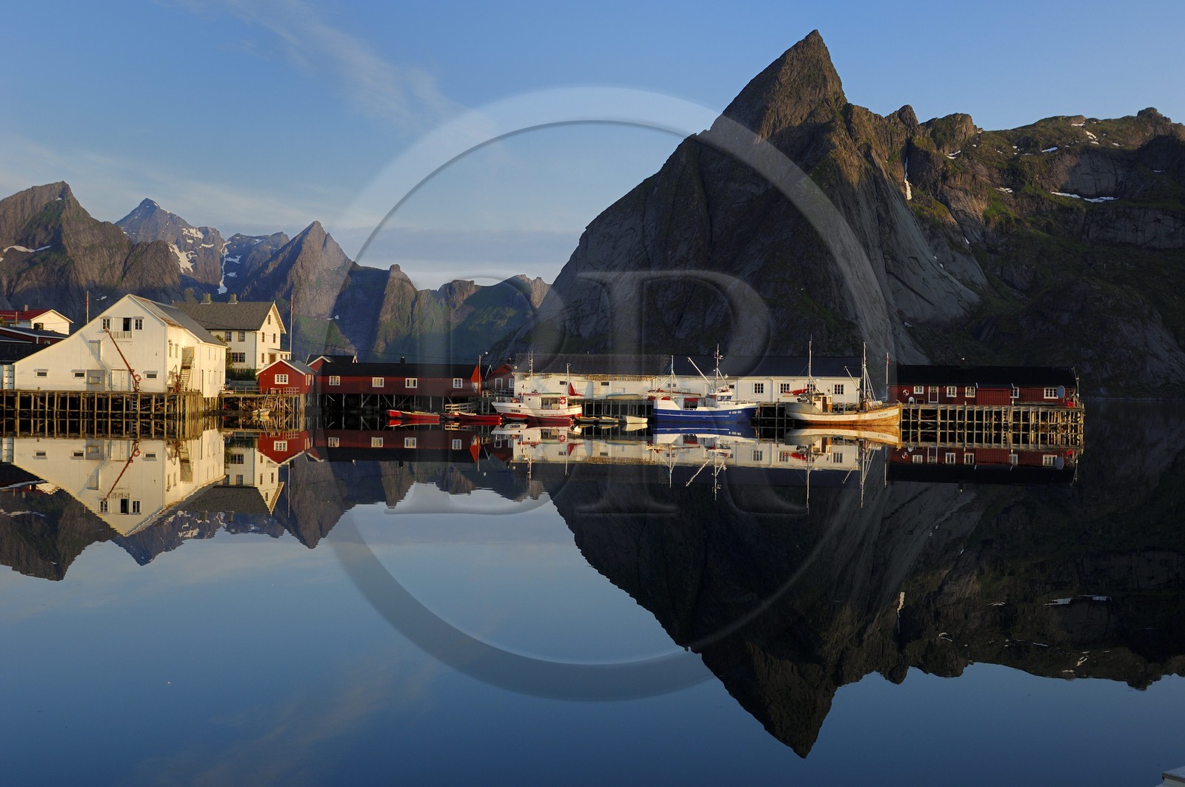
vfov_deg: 31.8
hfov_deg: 46.5
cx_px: 592
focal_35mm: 42
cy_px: 394
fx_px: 1381
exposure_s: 1/160
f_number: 6.7
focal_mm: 28
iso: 100
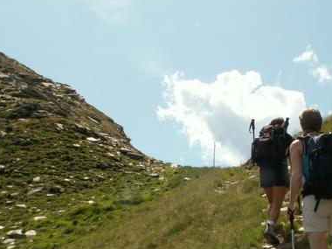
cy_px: 187
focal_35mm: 59
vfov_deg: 24.5
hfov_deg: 32.3
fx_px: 566
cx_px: 229
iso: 50
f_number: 7.1
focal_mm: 5.86
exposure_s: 1/200
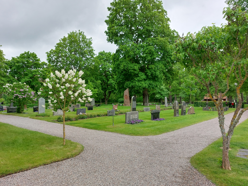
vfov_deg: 56.8
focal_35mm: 24
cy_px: 93
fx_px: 172
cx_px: 124
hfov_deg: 71.6
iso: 25
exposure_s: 1/187
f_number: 1.8
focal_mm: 5.23
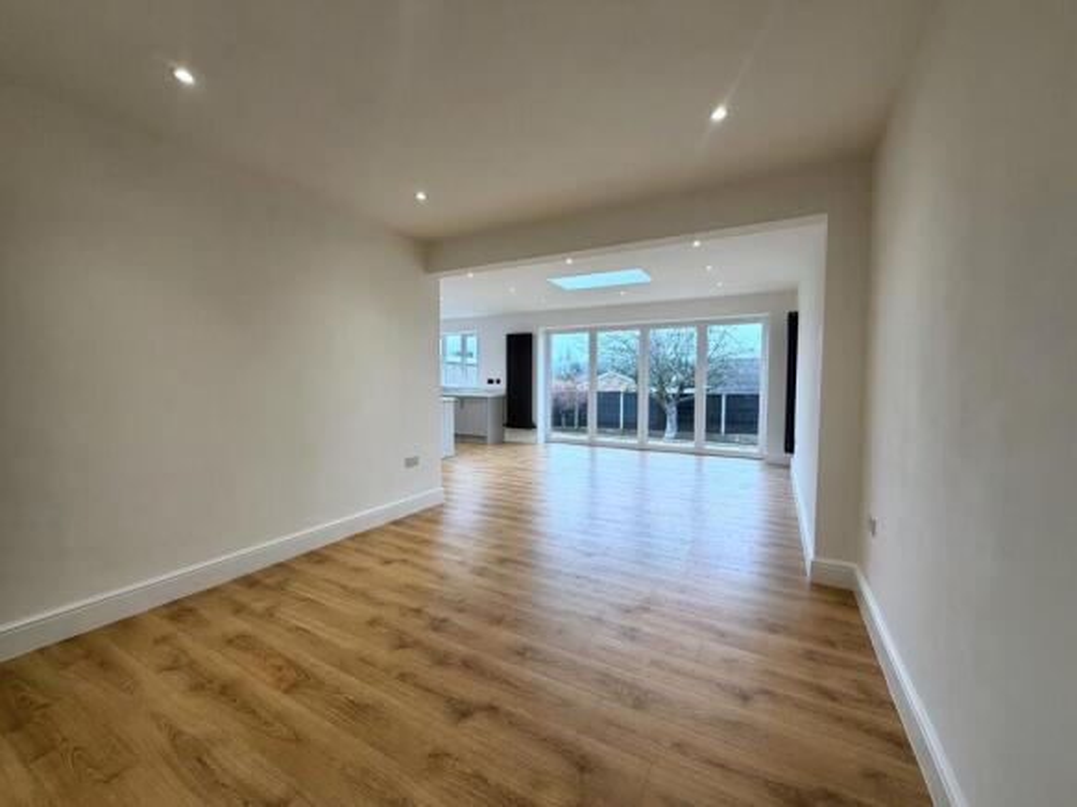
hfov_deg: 102.1
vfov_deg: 85.7
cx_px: 538
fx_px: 435
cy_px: 404
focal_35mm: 14
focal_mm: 2.22
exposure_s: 1/100
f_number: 2.2
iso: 160
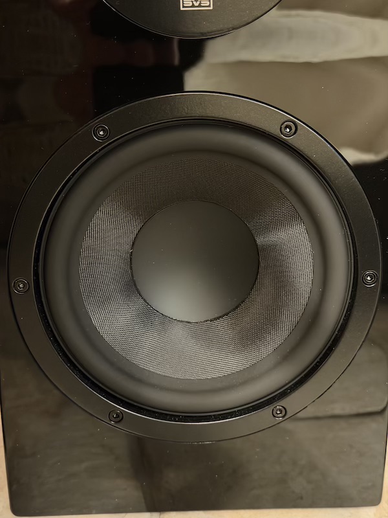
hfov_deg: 30.3
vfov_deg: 39.7
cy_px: 259
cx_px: 194
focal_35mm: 48
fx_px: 717
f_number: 1.78
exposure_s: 1/20
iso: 1000
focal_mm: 6.76
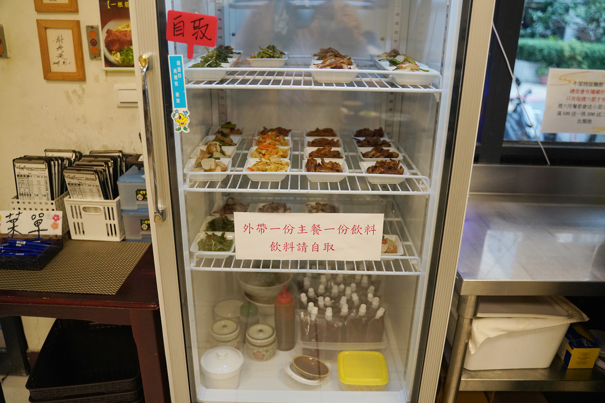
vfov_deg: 46.4
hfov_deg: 65.5
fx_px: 471
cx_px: 302
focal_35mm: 28
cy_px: 202
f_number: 2.8
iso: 2500
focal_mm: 28
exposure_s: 1/160
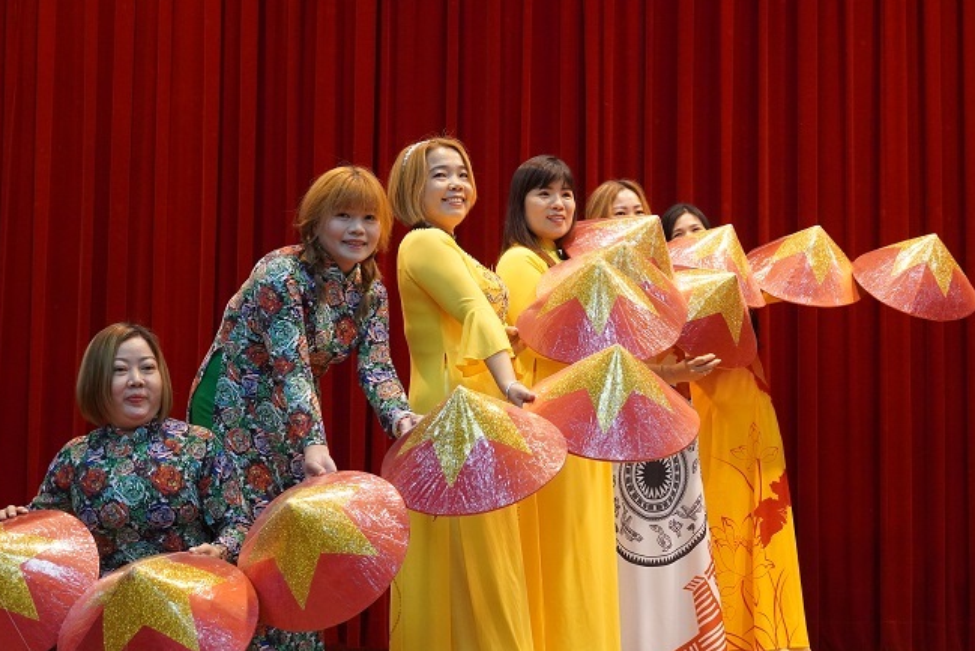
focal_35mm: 62
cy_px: 350
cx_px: 473
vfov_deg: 22.1
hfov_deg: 32.6
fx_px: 1667
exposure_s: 1/160
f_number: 4.5
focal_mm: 37
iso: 4000
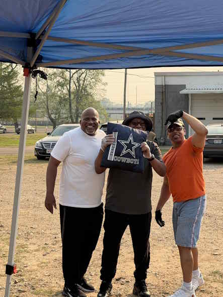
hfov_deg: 22.6
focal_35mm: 65
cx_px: 125
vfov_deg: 29.8
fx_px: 559
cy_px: 148
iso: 80
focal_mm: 6.76
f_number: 1.78
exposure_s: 1/2762
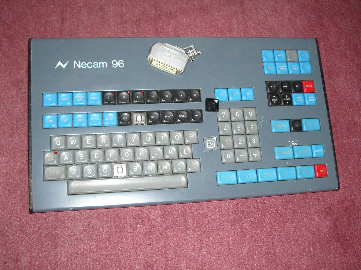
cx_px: 180
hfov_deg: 45.8
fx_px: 428
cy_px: 135
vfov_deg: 35.1
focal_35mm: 41
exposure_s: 1/60
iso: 200
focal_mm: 6.8
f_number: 2.8
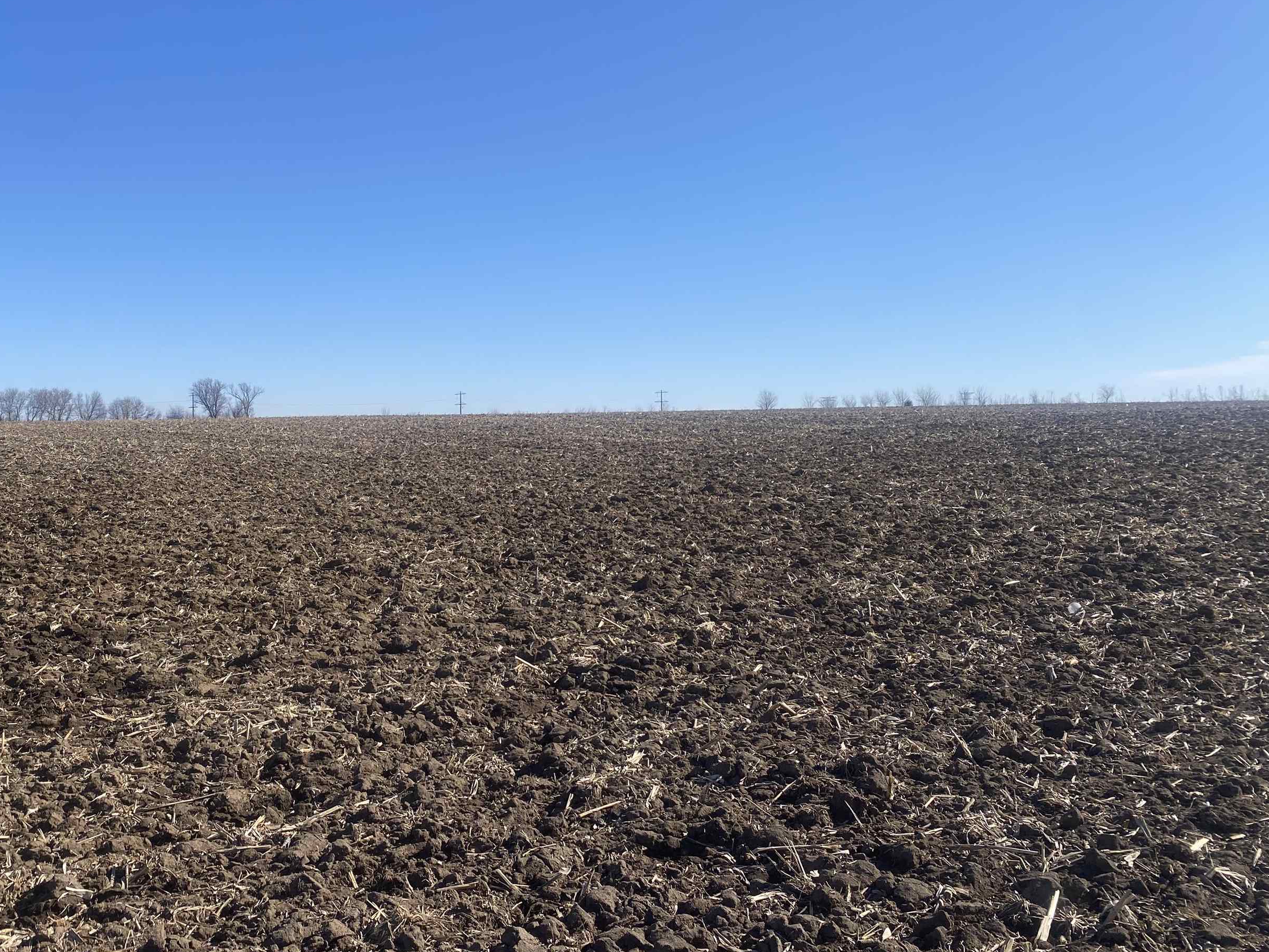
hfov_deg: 54.8
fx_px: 1210
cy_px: 429
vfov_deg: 42.9
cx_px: 492
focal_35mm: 33
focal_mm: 4.25
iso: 32
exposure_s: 1/3610
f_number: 1.8
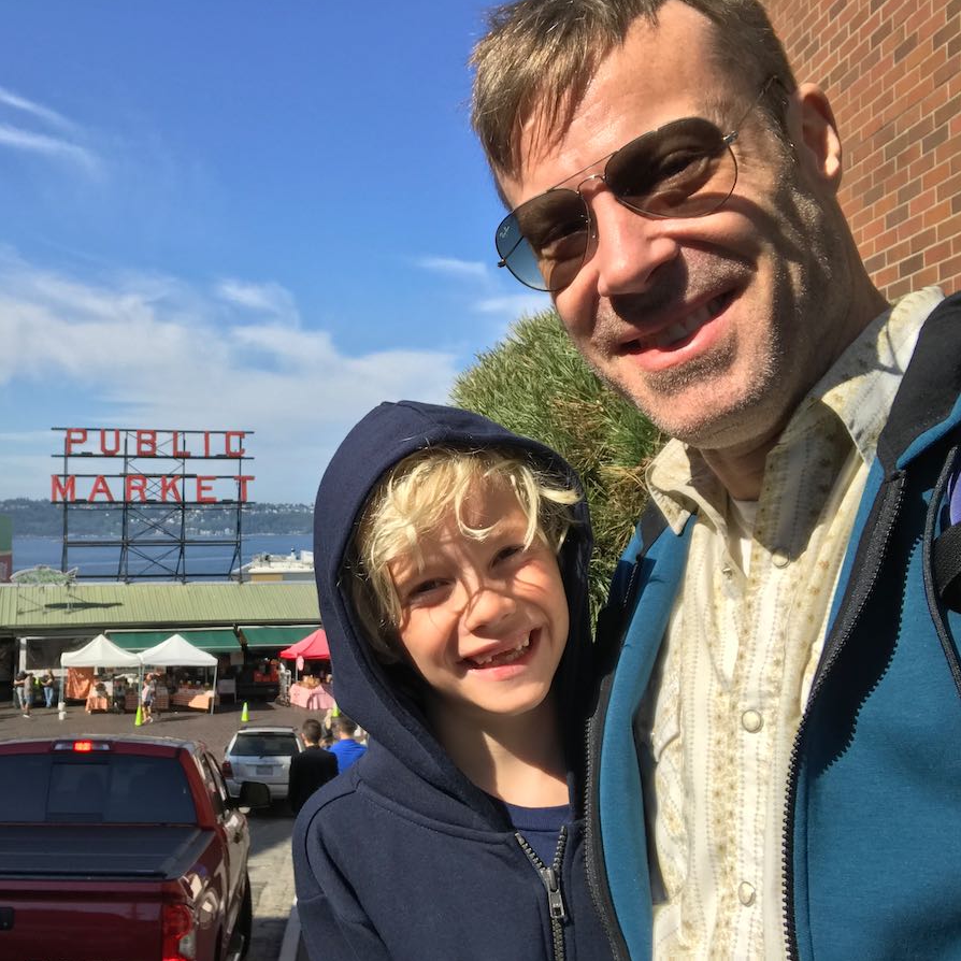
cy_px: 478
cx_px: 352
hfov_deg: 43.5
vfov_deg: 43.9
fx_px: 1194
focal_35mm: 38
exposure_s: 1/972
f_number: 2.2
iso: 25
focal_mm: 2.87
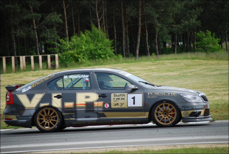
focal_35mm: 240
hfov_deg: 8.6
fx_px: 1531
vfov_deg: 5.8
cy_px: 77
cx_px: 114
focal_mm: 160
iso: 200
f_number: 5.3
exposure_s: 1/640
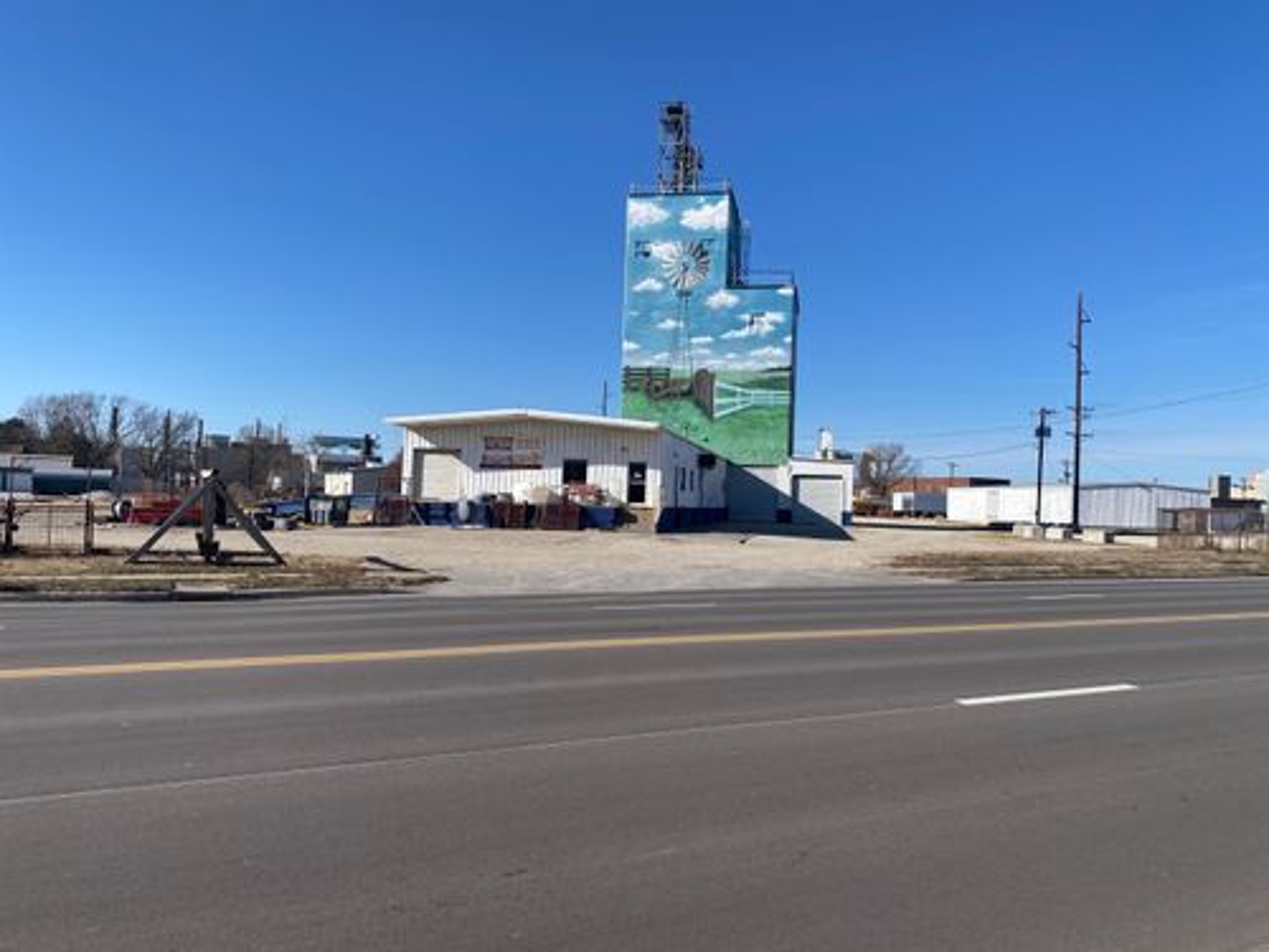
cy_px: 476
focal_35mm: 26
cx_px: 634
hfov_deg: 67.3
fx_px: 953
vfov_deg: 53.1
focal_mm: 4.25
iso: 32
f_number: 1.8
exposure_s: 1/3300
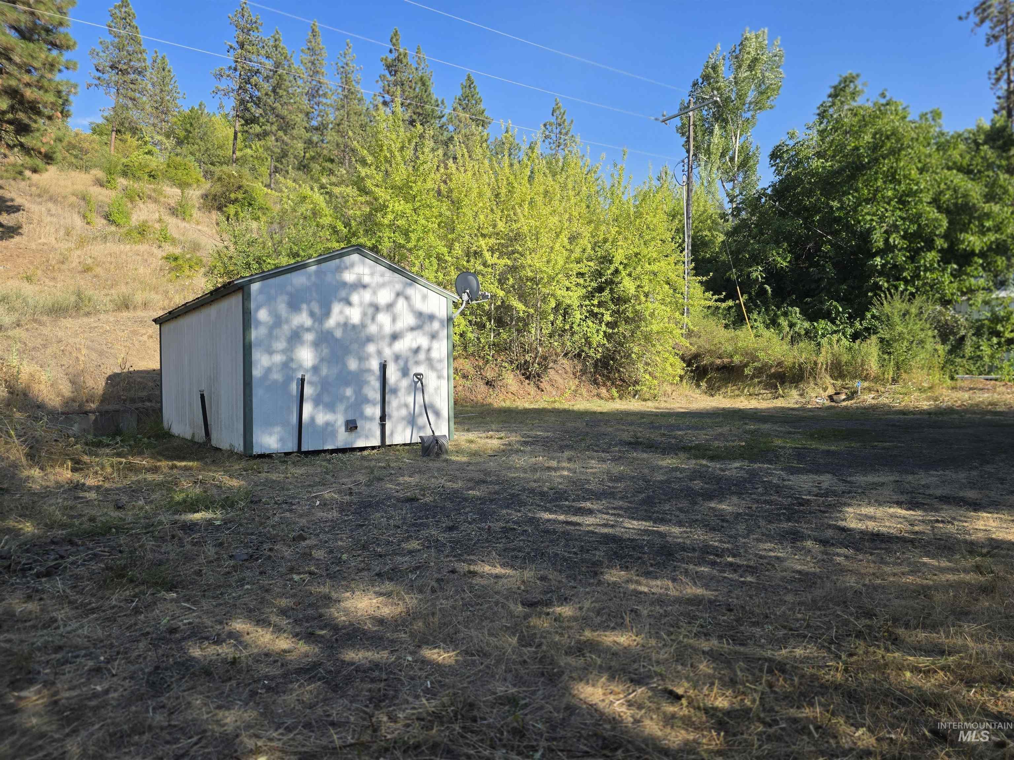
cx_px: 507
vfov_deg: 58.9
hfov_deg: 73.9
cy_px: 380
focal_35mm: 23
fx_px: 674
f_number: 1.7
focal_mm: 6.3
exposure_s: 1/2180
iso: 80
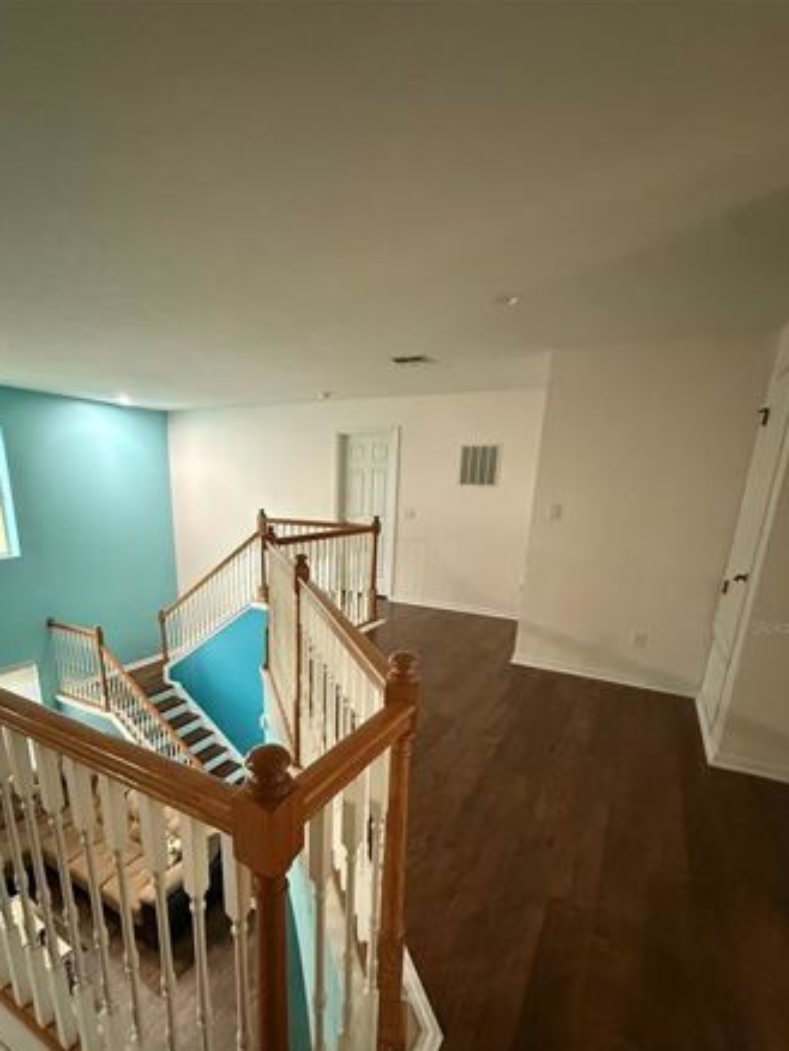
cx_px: 349
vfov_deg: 89.9
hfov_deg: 74.5
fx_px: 516
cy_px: 626
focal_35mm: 17
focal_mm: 2.22
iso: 800
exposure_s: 1/60
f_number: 2.2
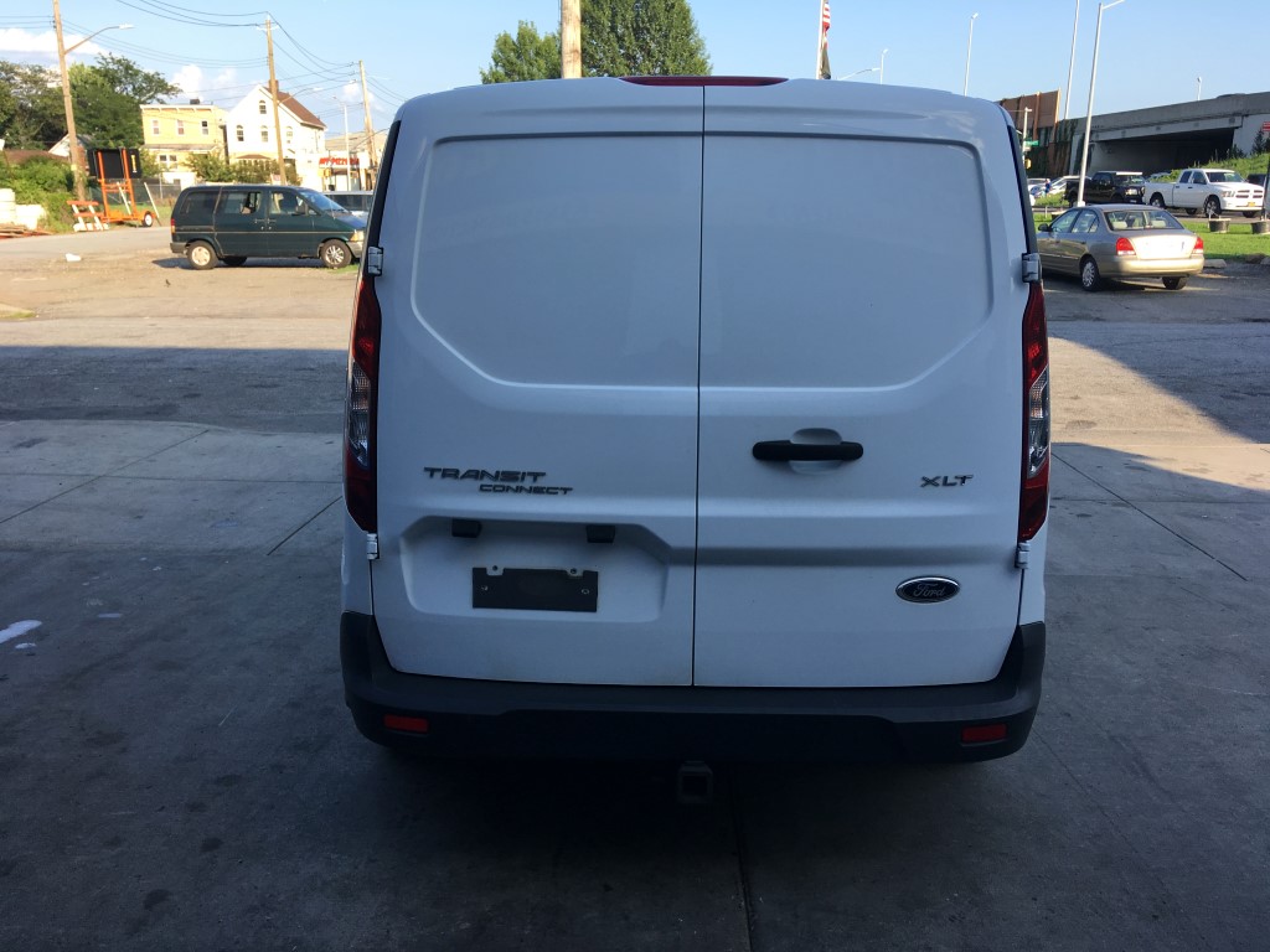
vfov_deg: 48.2
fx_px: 1064
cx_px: 635
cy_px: 476
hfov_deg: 61.7
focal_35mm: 29
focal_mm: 4.15
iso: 25
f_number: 2.2
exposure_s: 1/463
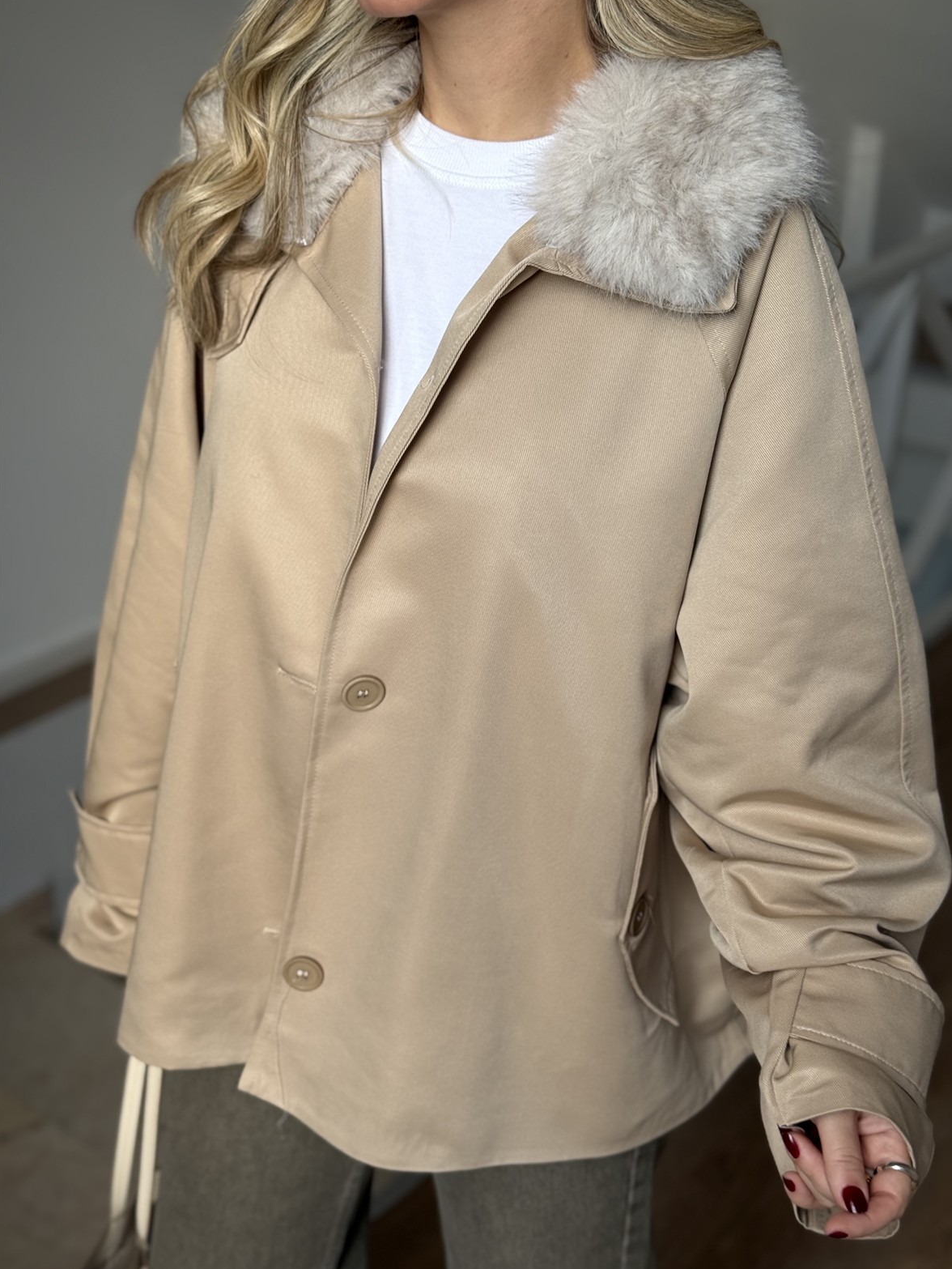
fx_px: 1796
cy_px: 626
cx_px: 483
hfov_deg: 29.7
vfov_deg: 38.9
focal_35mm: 49
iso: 64
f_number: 1.78
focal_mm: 6.76
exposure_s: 1/333
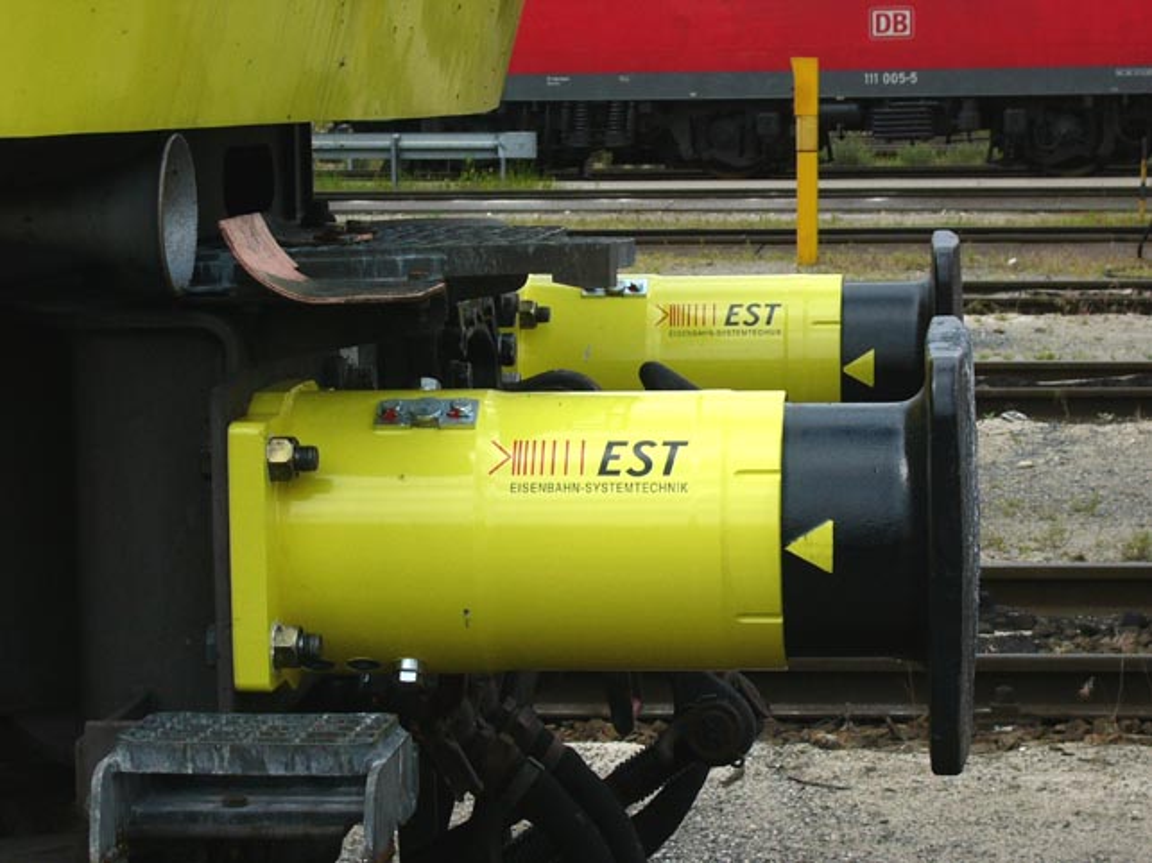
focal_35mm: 105
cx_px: 576
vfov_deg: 14.1
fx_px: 3494
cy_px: 432
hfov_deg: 18.7
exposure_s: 1/80
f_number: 14
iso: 100
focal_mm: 17.4
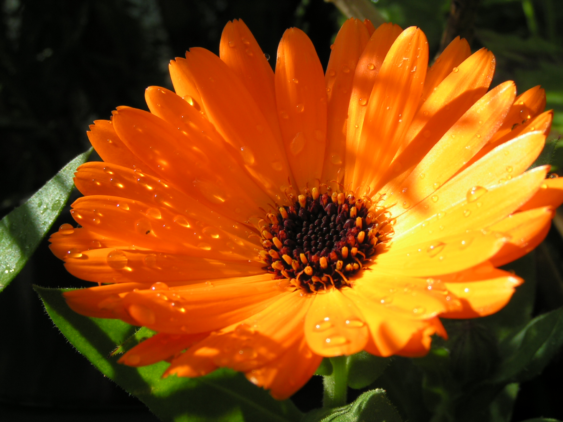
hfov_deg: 30.7
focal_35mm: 63
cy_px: 211
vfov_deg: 23.3
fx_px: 1025
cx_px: 282
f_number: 5
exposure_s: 1/320
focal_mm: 9.7
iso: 50
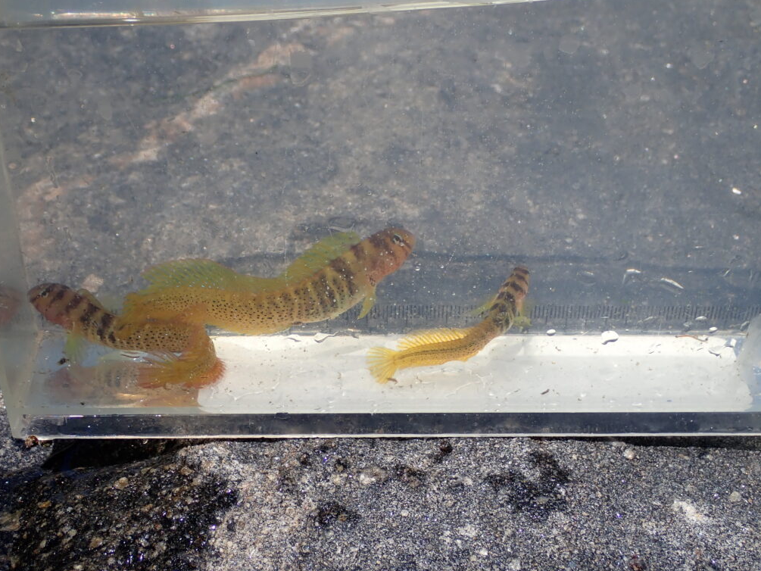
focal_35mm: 54
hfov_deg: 35.5
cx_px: 382
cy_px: 281
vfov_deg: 27.0
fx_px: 1187
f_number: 4.5
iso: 100
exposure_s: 1/800
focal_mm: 9.61
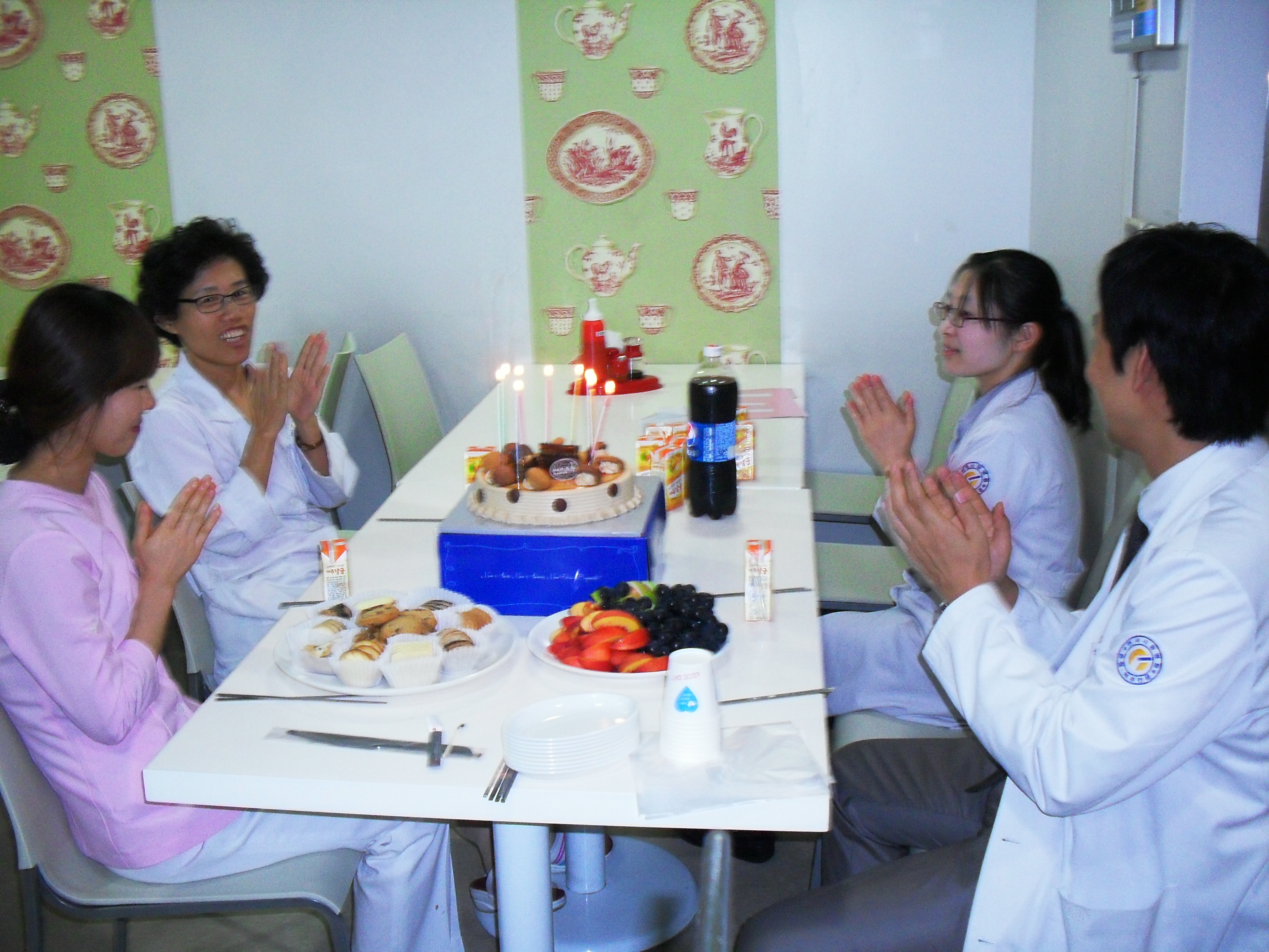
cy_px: 476
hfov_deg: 49.0
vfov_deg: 37.7
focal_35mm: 38
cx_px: 634
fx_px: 1393
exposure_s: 1/45
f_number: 2.8
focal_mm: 6.3
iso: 200
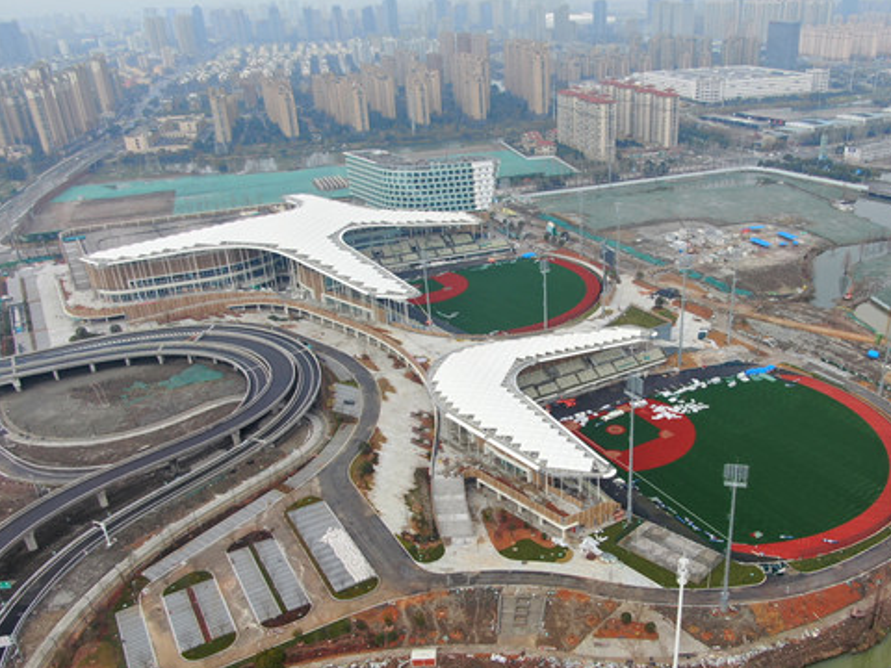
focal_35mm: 30
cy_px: 397
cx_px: 538
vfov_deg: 46.6
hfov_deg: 59.4
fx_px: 772
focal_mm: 4.39
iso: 100
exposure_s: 1/800
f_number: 2.8
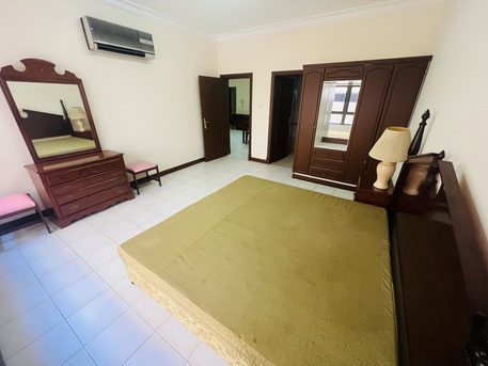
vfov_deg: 89.9
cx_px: 244
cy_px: 183
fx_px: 183
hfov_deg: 106.2
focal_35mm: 13
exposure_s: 1/50
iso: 320
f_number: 1.8
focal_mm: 1.57
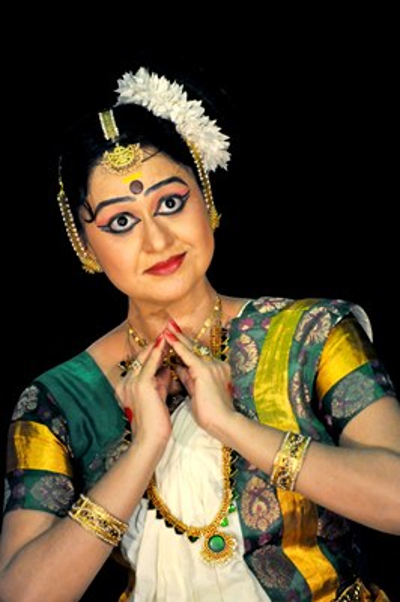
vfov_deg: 4.6
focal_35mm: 450
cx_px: 200
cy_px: 301
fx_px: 7512
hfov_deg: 3.0
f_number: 5.6
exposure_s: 1/200
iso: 3200
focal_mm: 300
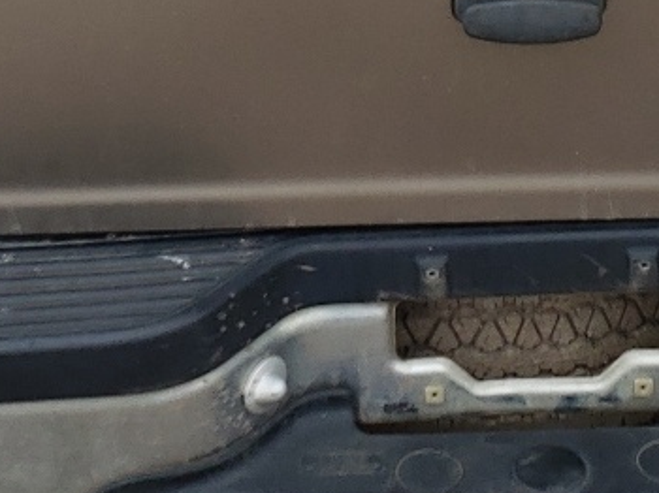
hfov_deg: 16.5
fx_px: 2264
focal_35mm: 119
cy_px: -280
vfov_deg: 11.8
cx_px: 426
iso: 50
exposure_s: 1/588
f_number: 1.5
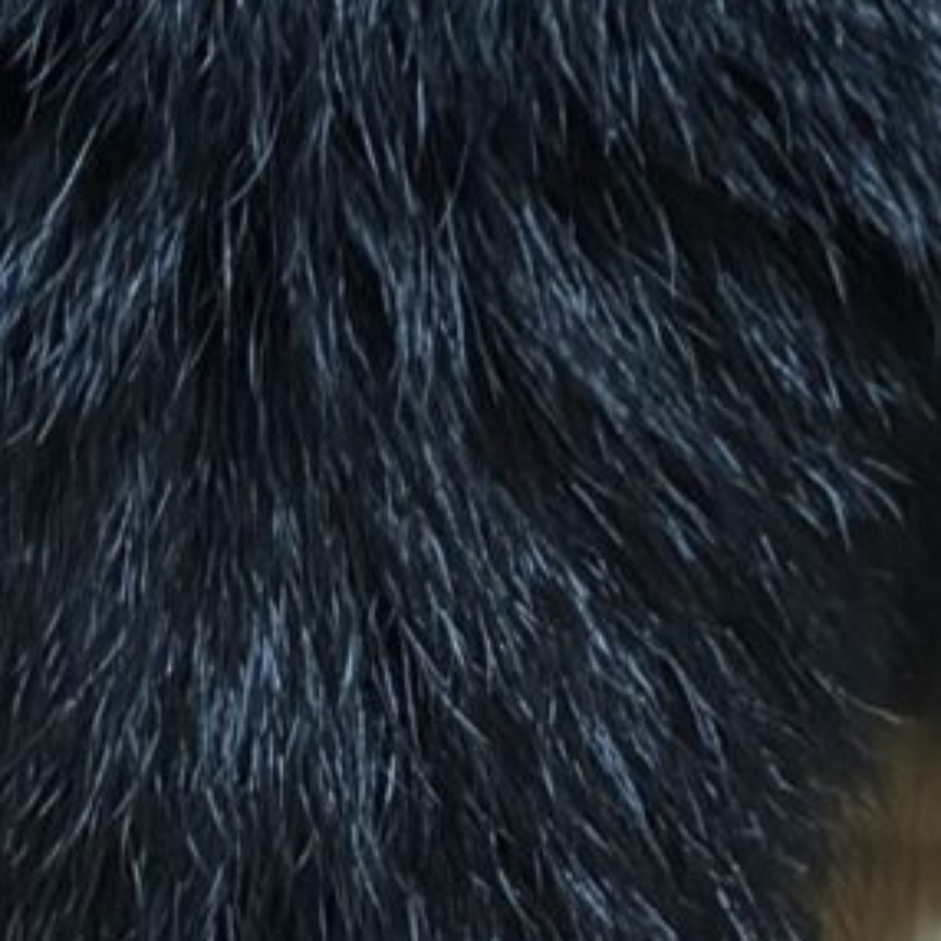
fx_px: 6336
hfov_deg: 8.5
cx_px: 240
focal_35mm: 206
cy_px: -1671
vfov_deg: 7.6
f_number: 1.6
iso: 640
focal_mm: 5.96
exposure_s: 1/40
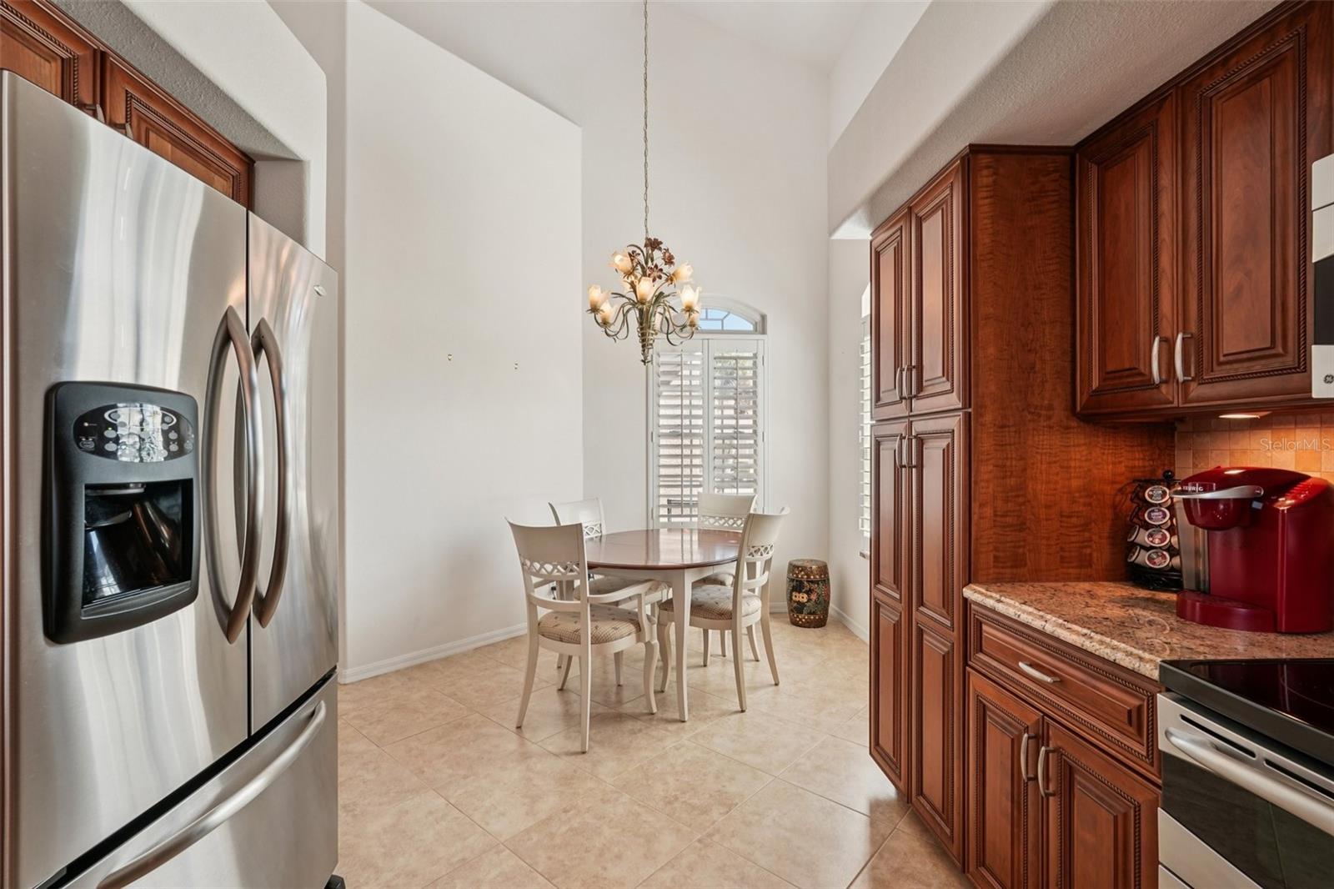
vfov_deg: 73.7
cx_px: 667
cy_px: 444
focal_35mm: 16
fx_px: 593
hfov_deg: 96.7
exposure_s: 1/40
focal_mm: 16
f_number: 8
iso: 400
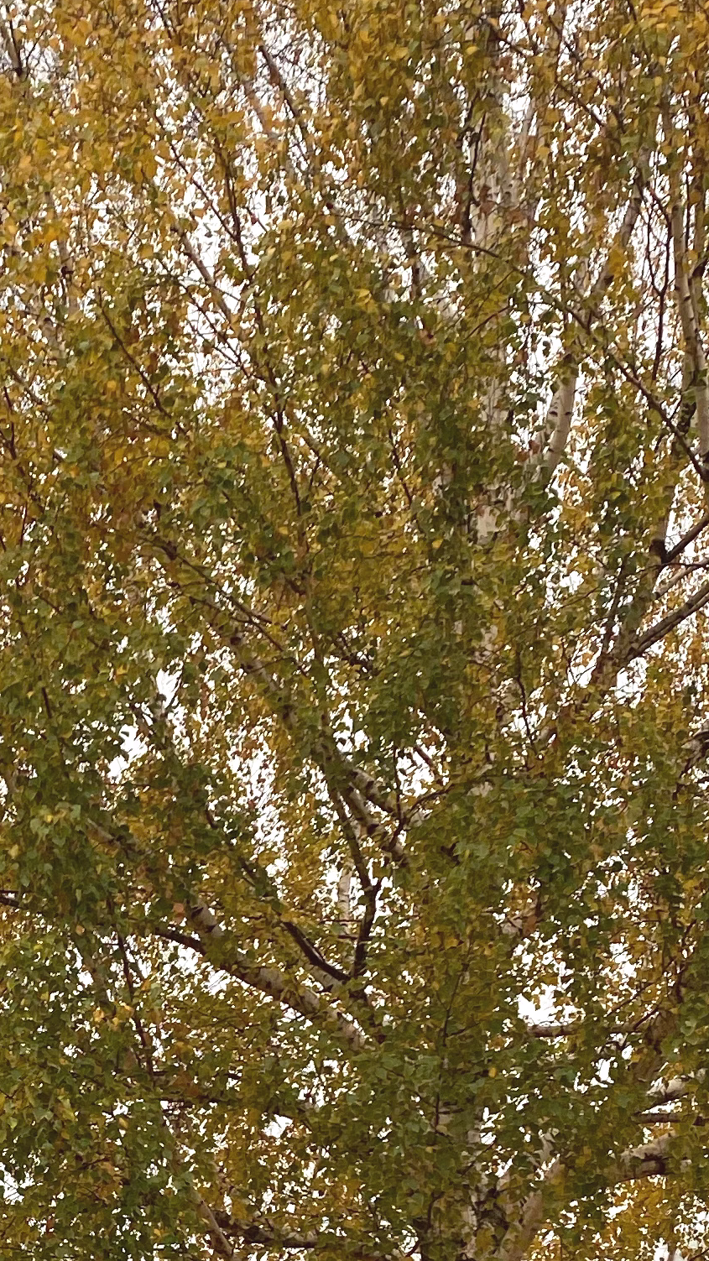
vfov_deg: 26.7
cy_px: 1192
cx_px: -138
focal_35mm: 76
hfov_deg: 15.3
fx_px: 2541
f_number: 1.8
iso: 32
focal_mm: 4.25
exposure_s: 1/219
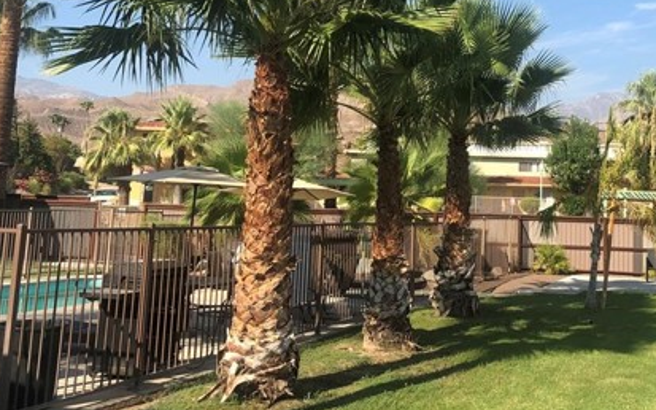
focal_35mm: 46
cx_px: 483
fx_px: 822
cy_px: 106
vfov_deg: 27.6
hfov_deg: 42.3
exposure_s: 1/1548
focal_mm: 3.99
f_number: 1.8
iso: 20
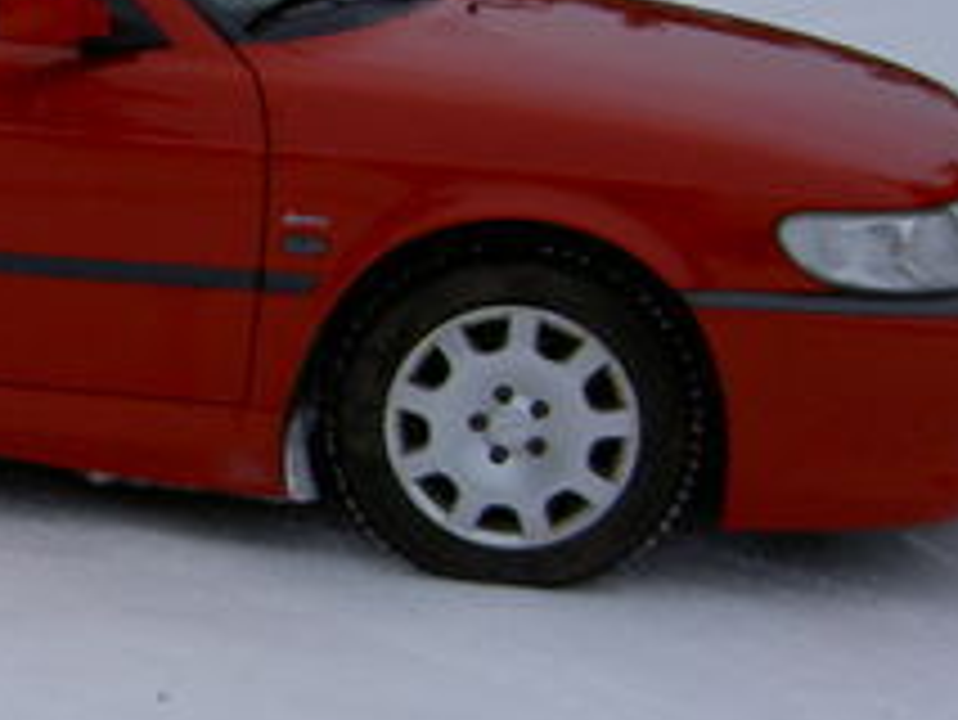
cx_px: -166
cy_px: 288
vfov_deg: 14.5
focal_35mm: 102
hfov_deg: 18.3
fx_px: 2824
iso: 50
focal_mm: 5.6
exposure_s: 1/60
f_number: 2.8
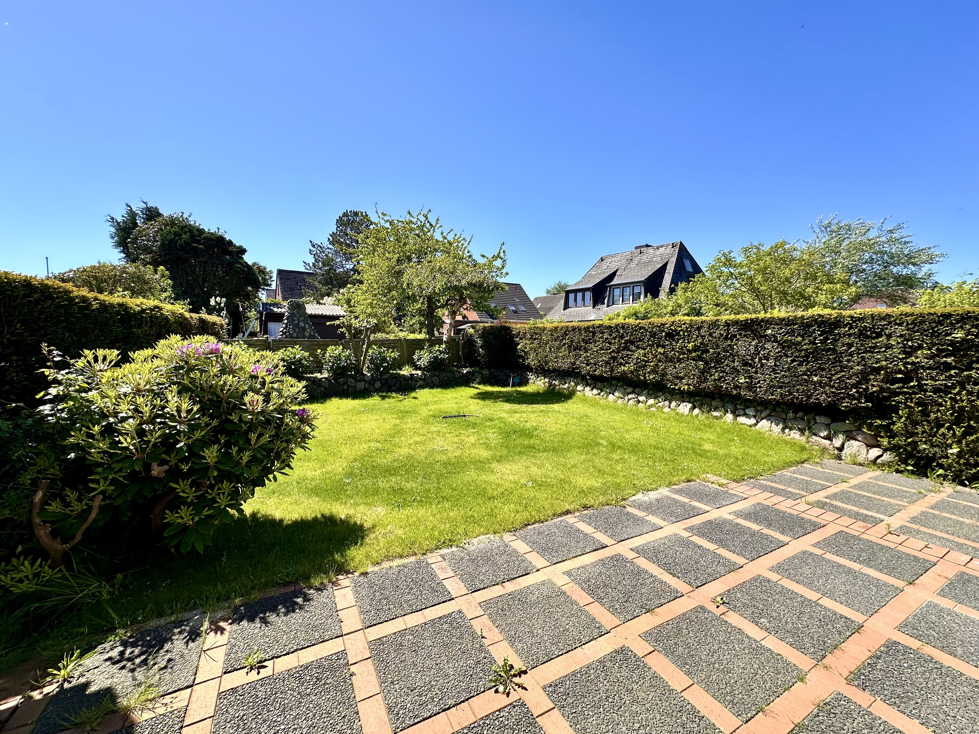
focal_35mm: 14
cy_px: 367
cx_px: 490
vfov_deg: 85.7
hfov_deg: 102.1
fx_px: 396
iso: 40
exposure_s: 1/1114
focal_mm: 2.22
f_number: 2.2
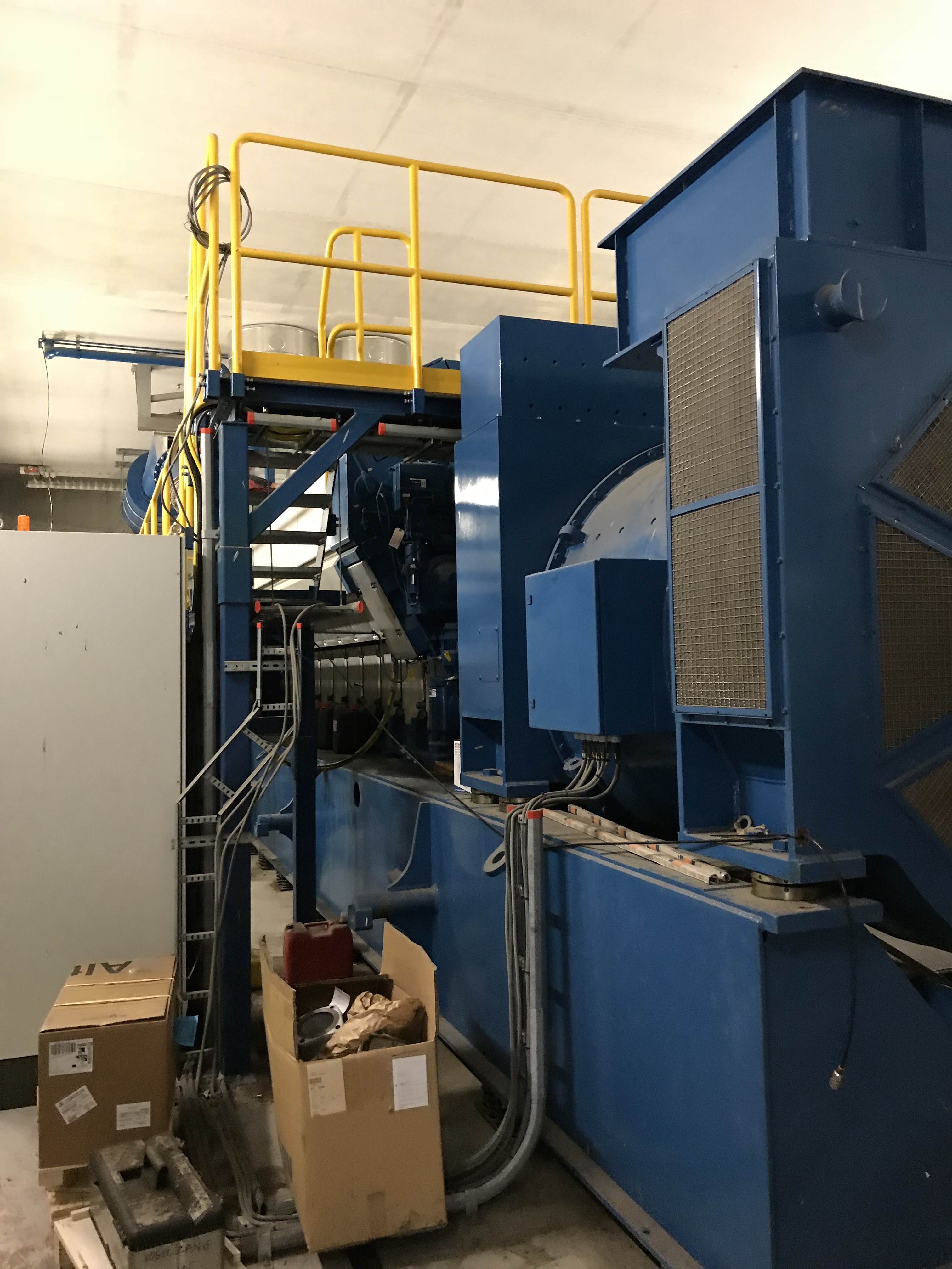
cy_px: 634
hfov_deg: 49.7
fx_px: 1027
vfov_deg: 63.4
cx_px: 476
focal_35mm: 28
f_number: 1.8
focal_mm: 3.99
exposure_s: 1/13
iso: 100
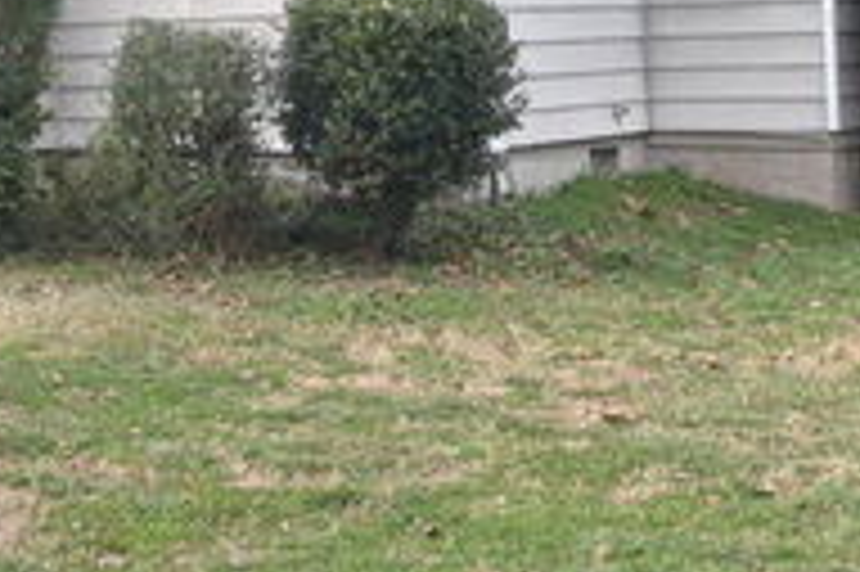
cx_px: 216
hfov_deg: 21.5
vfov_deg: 14.3
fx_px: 2244
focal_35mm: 94
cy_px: 11
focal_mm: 35
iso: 640
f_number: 9
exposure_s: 1/320
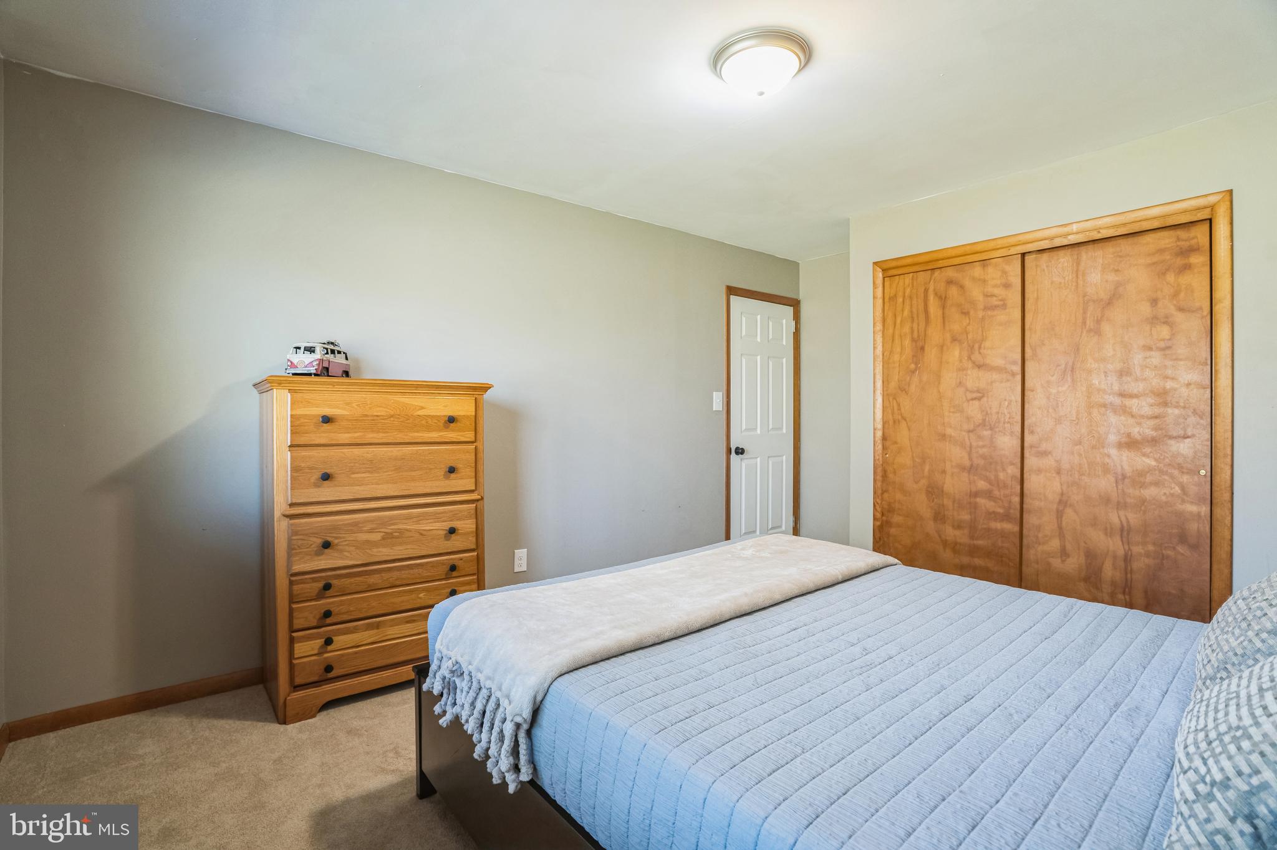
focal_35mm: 16
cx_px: 638
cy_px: 425
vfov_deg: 73.7
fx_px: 567
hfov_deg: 96.8
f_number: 5
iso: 1000
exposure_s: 1/13
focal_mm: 16
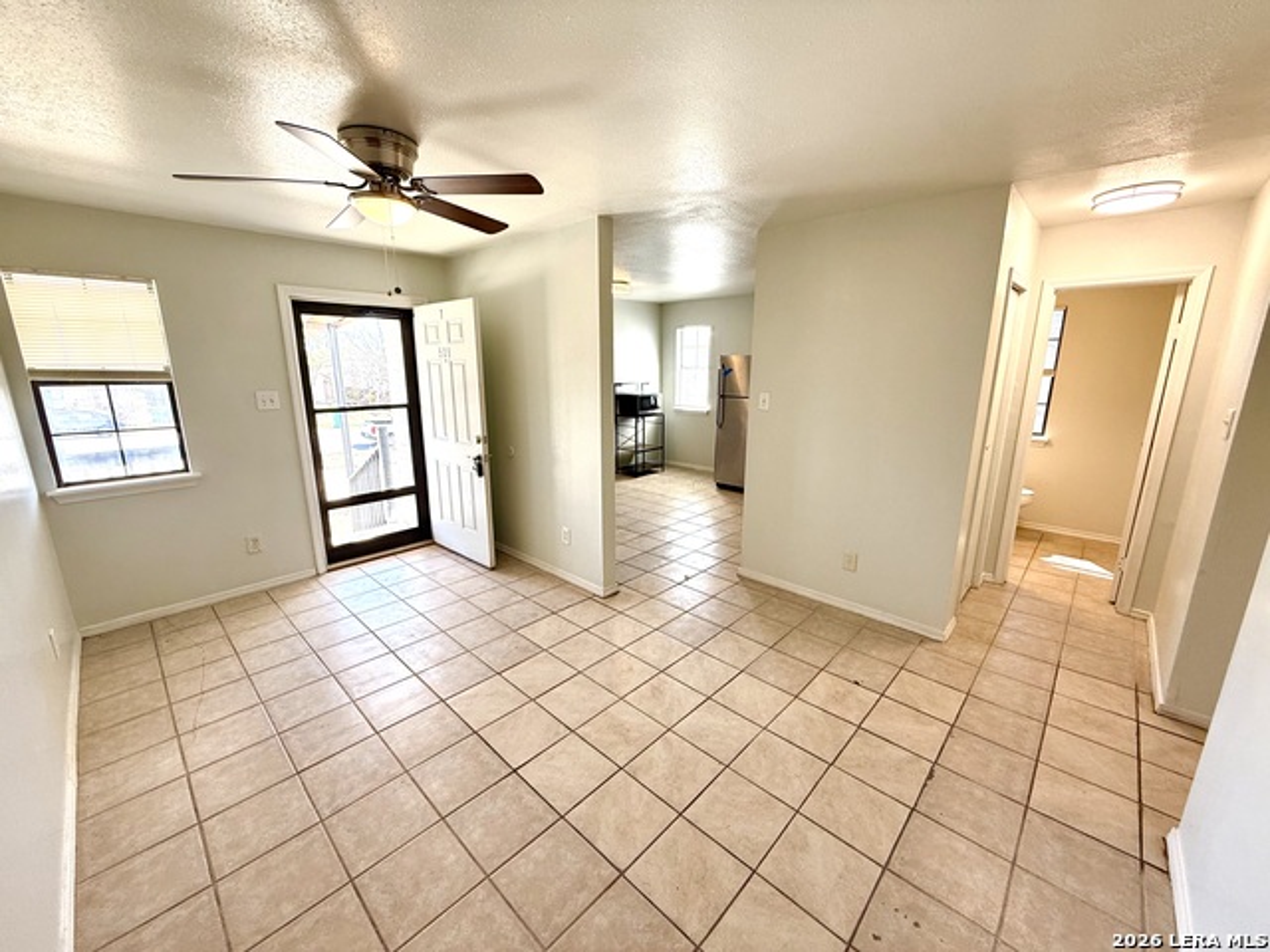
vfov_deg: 85.7
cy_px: 476
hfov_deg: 102.1
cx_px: 635
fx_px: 514
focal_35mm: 14
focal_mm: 2.22
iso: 80
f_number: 2.2
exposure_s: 1/120
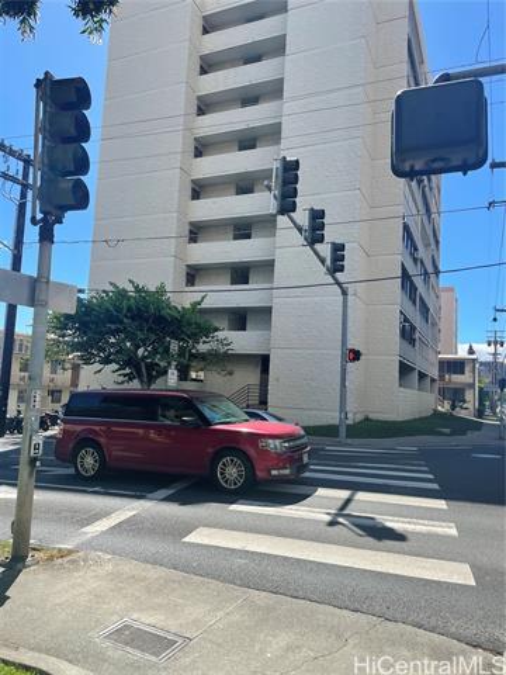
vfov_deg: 67.3
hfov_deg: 53.1
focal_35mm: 26
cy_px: 338
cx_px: 253
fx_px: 507
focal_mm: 4.2
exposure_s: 1/2257
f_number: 1.6
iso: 32
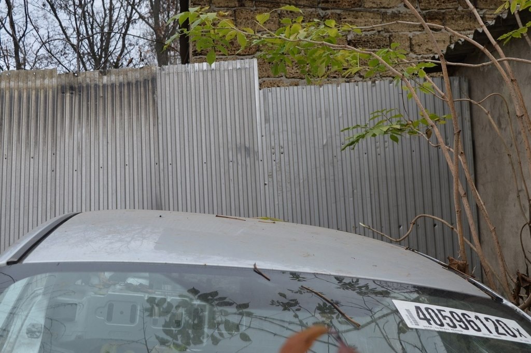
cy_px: 176
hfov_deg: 45.0
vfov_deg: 30.8
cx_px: 266
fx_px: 641
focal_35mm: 44
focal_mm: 29
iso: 100
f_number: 6.3
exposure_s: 1/160
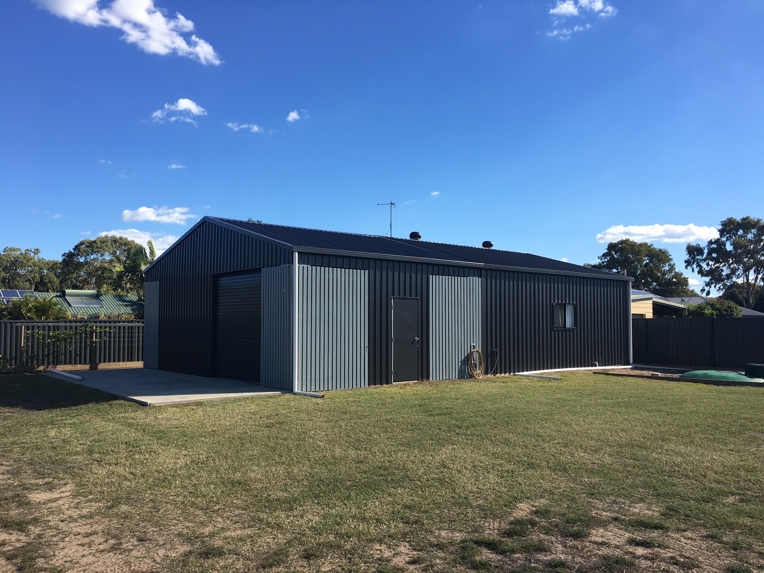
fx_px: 640
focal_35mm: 29
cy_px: 286
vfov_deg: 48.2
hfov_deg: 61.7
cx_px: 382
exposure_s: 1/1202
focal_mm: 4.15
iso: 25
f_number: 2.2
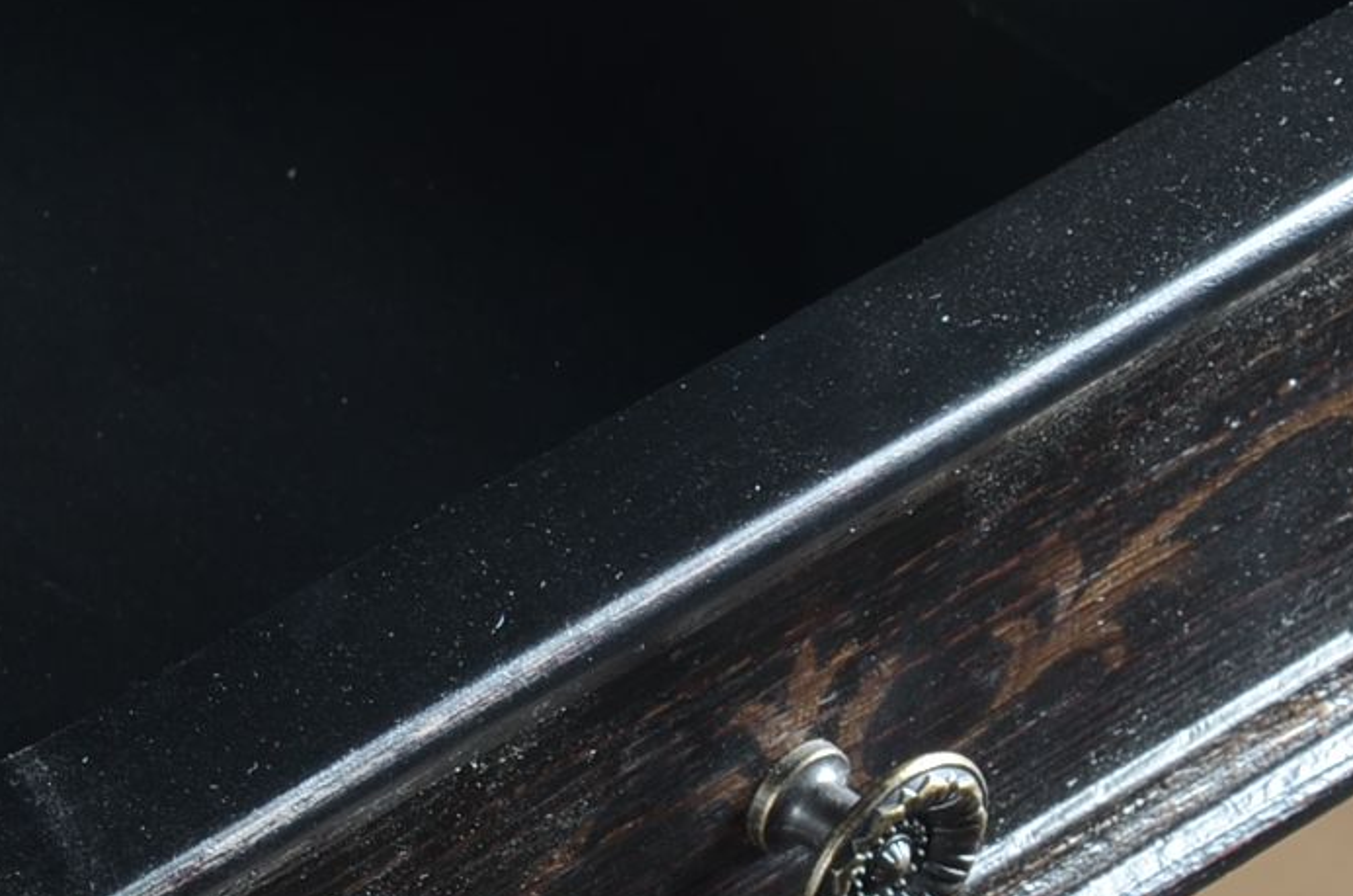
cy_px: 267
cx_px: -480
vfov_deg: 5.3
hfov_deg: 7.9
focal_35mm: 256
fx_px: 9601
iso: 160
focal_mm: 48
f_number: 8
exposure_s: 1/100
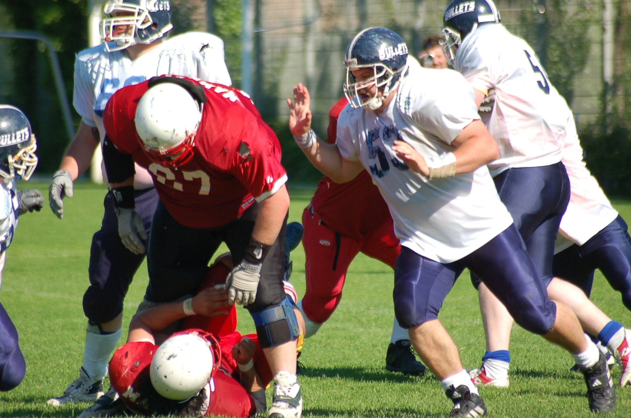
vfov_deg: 2.9
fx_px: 8240
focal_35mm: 471
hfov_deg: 4.4
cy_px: 215
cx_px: 312
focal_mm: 300
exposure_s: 1/1000
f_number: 5.6
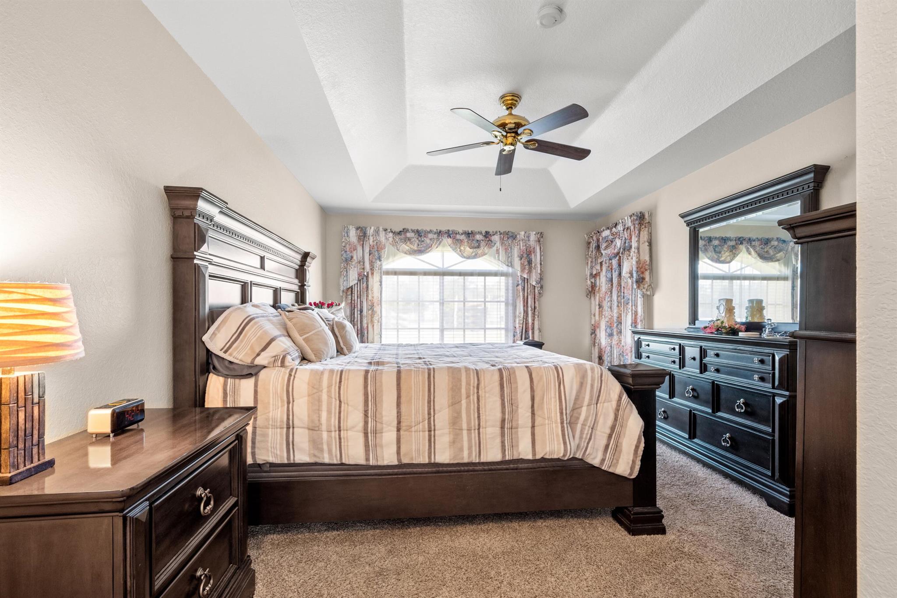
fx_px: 399
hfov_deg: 96.7
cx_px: 448
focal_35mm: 16
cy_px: 299
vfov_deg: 73.8
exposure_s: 1/1.25
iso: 800
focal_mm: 16
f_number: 9
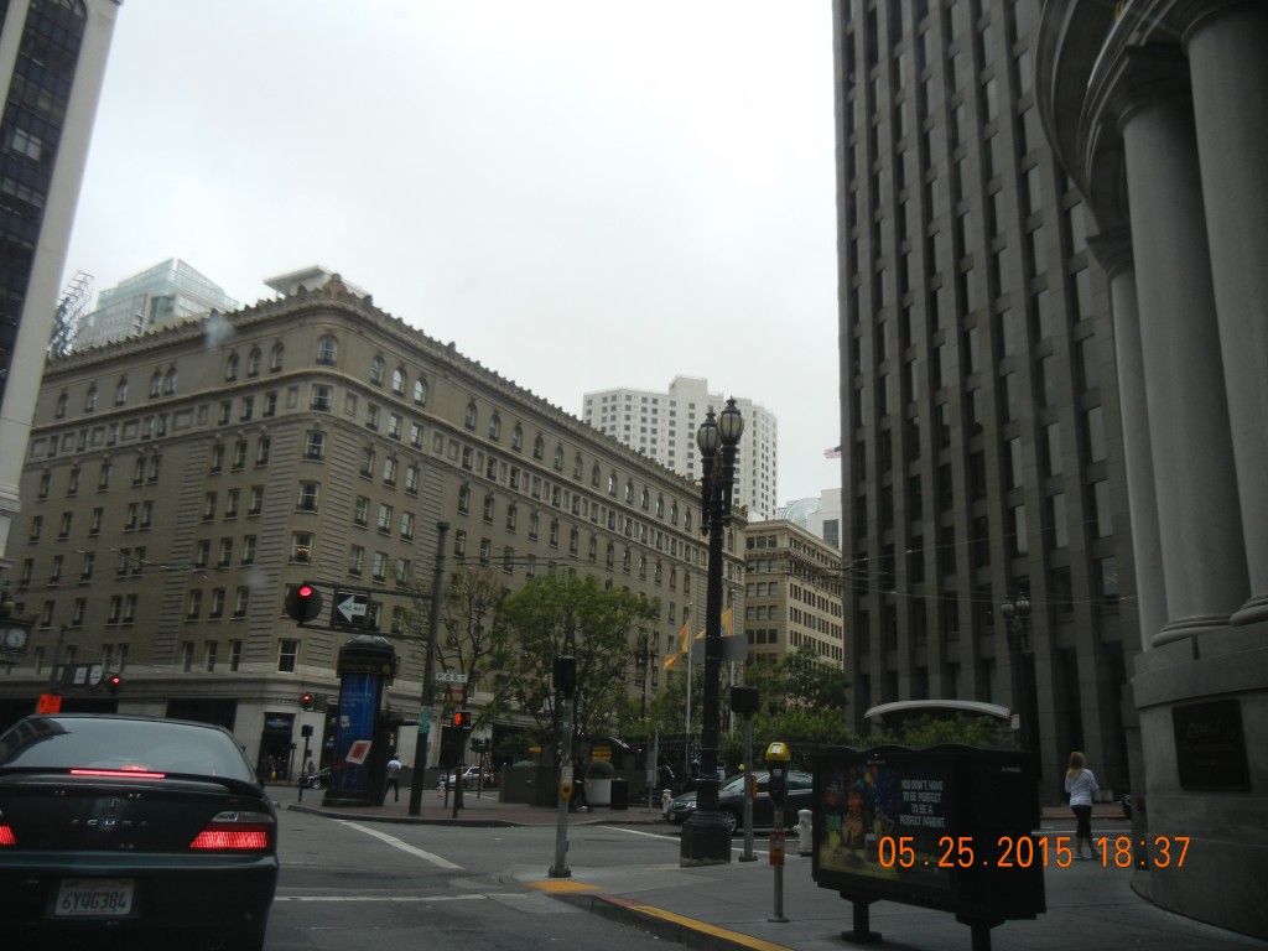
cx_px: 634
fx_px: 1099
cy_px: 476
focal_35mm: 30
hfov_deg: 60.0
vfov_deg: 46.8
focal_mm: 5.4
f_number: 3.5
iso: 160
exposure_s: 1/602
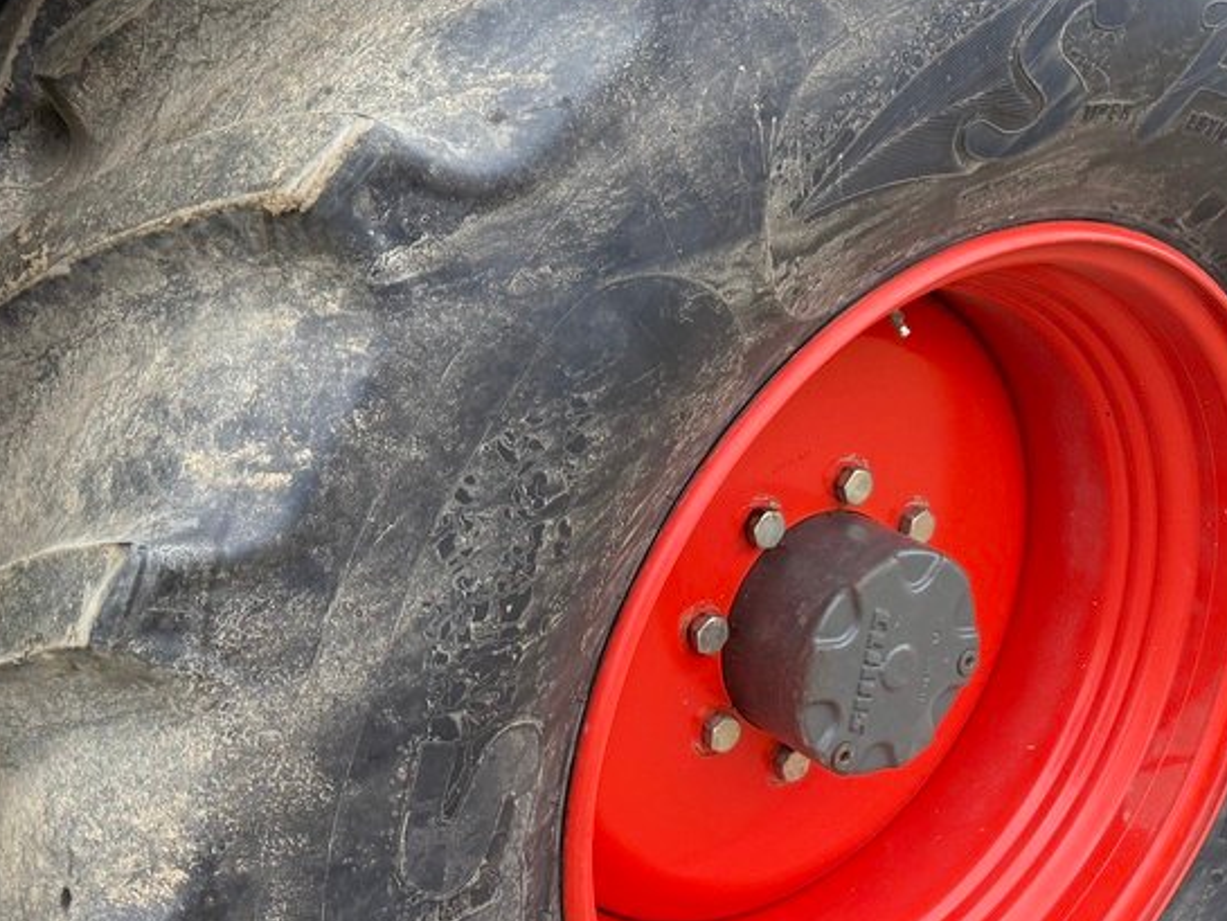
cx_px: 759
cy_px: 486
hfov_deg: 42.6
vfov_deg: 32.9
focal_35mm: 44
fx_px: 1560
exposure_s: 1/121
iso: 160
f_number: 1.78
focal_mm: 6.76
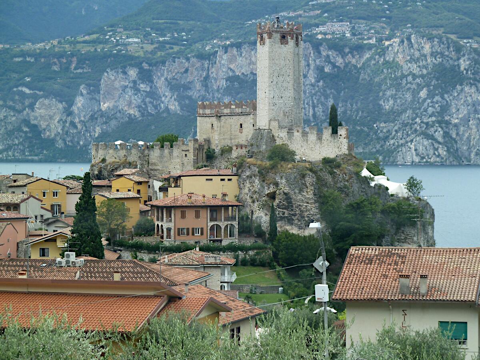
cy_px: 180
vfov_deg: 14.2
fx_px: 1442
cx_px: 240
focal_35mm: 104
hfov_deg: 18.9
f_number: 4.3
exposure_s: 1/250
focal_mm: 17
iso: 80
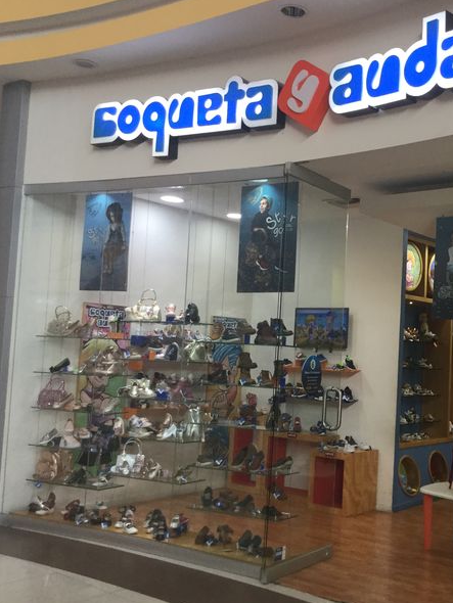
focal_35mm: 42
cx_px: 359
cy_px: 303
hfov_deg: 33.4
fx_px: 732
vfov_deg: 44.8
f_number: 2.4
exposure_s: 1/30
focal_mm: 3.3
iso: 32
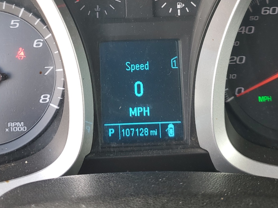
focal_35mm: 46
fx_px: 369
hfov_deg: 41.2
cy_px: 46
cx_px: 122
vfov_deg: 30.9
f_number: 1.5
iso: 50
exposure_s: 1/60.2
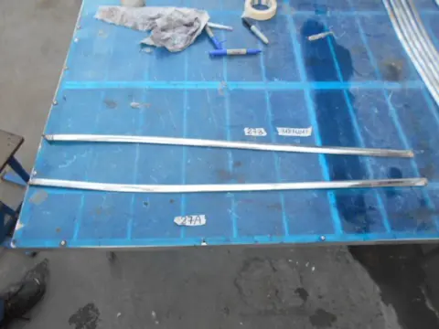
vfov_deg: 53.1
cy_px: 164
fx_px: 330
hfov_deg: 67.3
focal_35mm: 26
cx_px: 220
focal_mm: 4.6
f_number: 3.2
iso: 80
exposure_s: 1/80
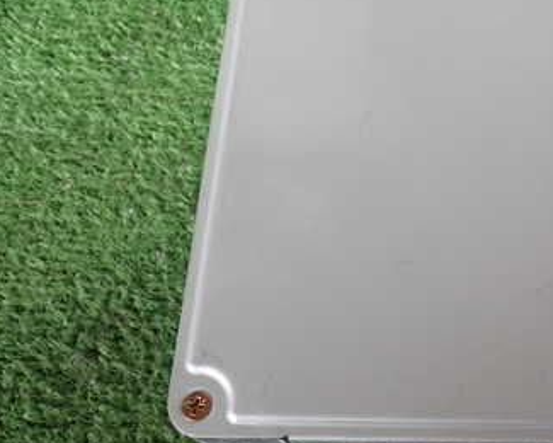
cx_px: 475
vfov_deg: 28.0
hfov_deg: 33.3
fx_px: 884
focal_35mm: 54
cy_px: 181
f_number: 2.3
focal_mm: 5.4
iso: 200
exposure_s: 1/40
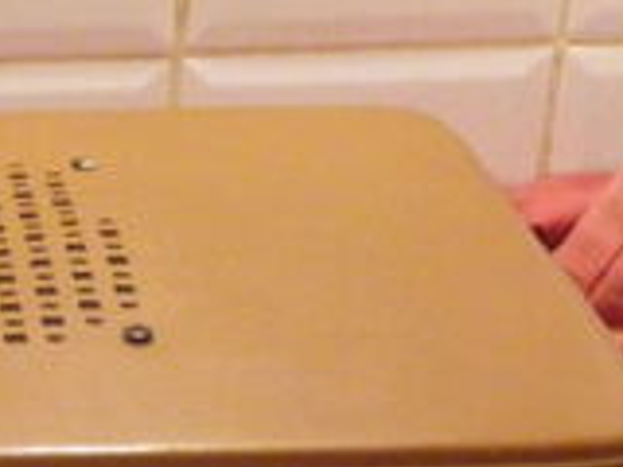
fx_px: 2106
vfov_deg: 12.5
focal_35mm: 117
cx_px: -132
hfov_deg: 16.1
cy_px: 510
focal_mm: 7
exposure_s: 1/13
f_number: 4
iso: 800
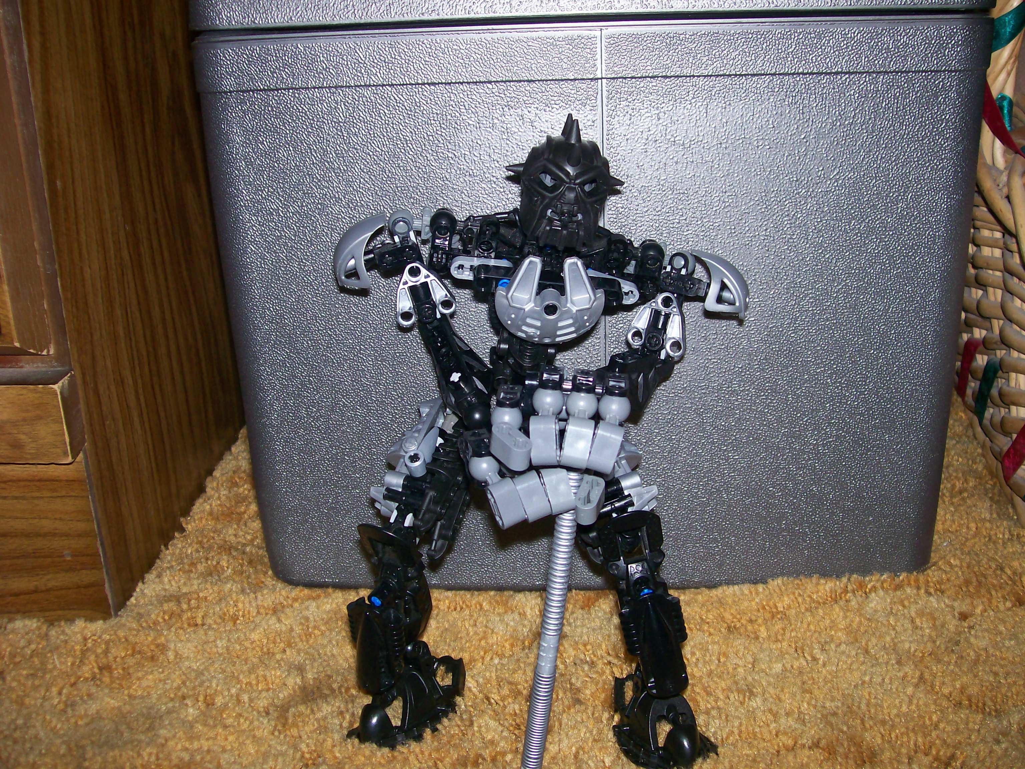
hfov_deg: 51.4
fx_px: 1066
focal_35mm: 36
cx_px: 512
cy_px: 384
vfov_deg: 39.7
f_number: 2.7
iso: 80
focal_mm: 6
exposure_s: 1/64
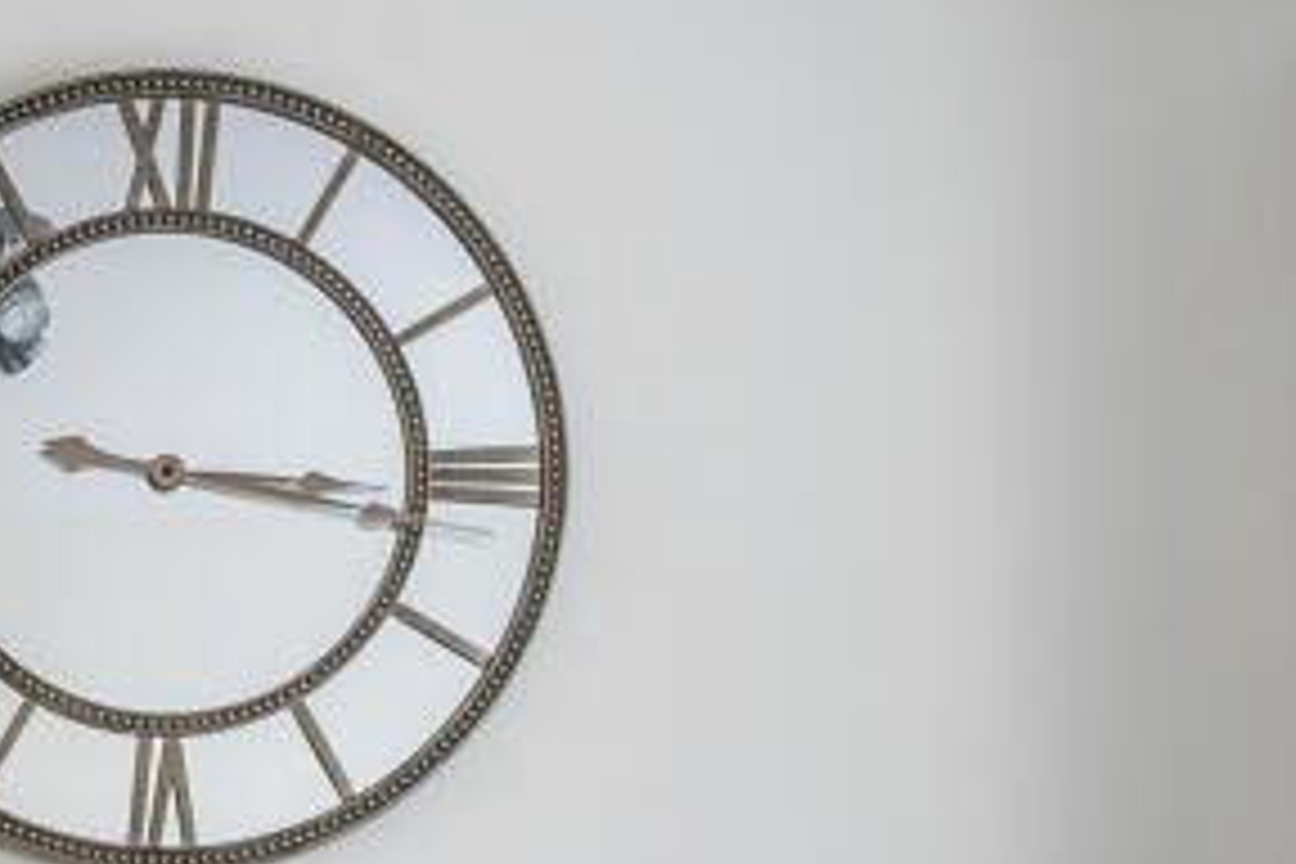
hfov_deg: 15.2
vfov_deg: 10.3
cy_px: 1415
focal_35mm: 128
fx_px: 4608
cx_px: -410
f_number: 8
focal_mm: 24
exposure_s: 1/10
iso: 100
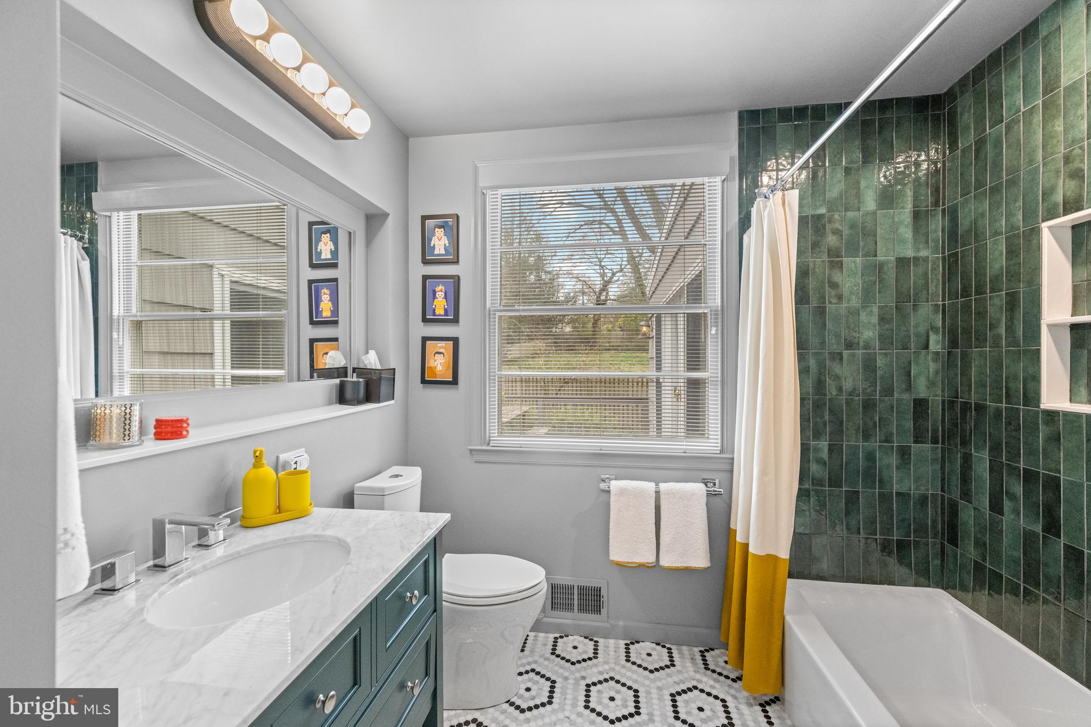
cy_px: 364
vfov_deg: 81.2
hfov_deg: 104.3
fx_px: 424
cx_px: 546
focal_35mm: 14
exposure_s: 1/125
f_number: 5
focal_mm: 14
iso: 2000
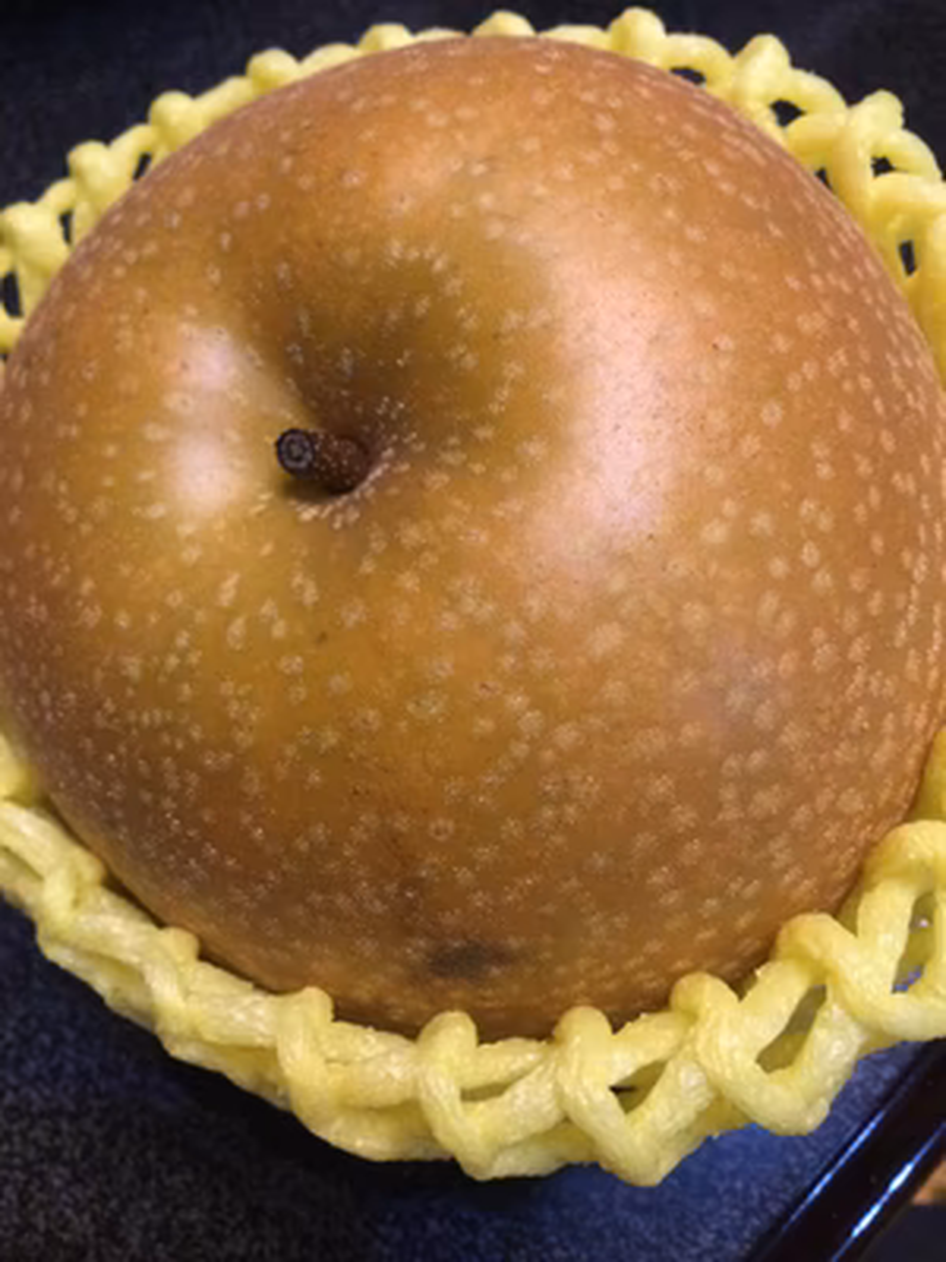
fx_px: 1130
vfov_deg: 58.4
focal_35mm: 31
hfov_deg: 45.4
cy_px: 631
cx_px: 473
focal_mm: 3.3
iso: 160
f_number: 2.4
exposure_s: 1/30
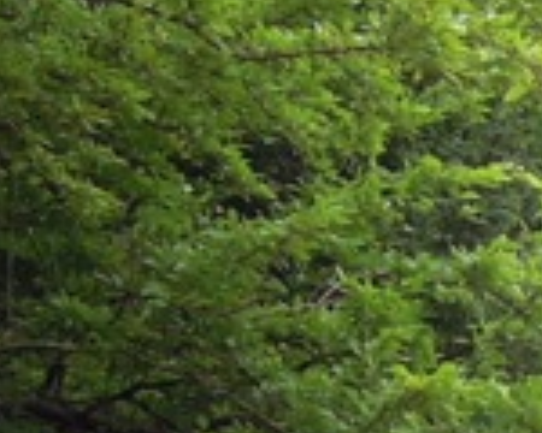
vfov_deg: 9.7
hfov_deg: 11.8
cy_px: 621
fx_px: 2502
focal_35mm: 156
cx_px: 806
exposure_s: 1/125
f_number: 2.8
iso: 160
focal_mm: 4.3
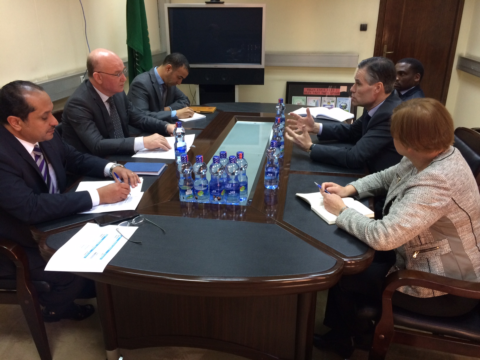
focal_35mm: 29
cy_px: 180
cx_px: 240
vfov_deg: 48.2
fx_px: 402
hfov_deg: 61.7
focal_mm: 4.15
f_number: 2.2
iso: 200
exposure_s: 1/33
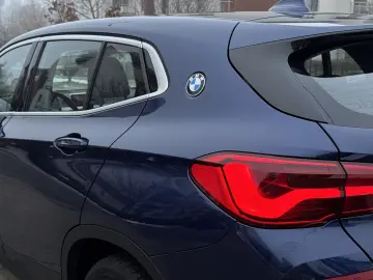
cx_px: 186
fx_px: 517
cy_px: 140
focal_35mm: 48
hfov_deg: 39.7
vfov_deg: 30.3
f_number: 1.78
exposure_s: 1/100
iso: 64
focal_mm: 6.76
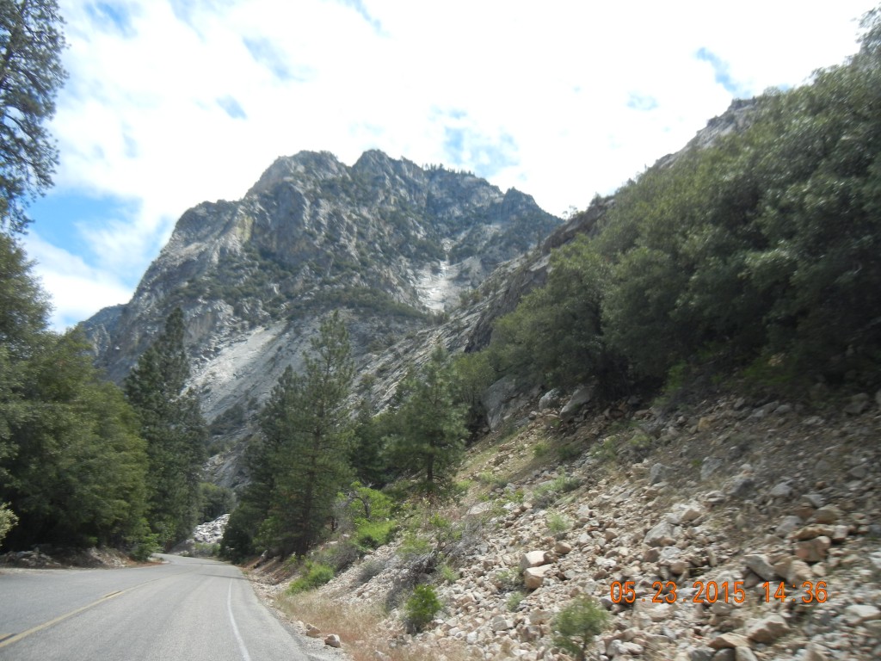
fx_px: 764
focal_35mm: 30
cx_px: 440
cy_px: 330
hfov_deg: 60.0
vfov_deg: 46.8
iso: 160
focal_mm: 5.4
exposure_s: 1/277
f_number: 7
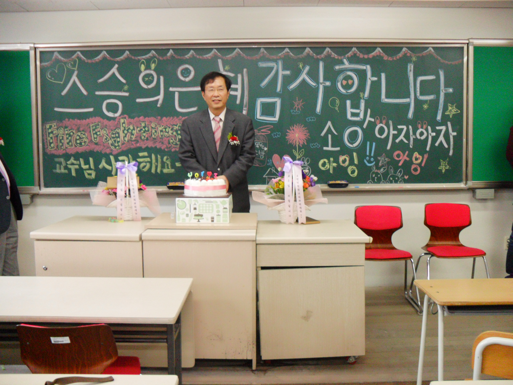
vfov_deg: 40.7
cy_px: 192
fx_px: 519
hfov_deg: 52.6
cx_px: 256
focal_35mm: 35
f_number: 3
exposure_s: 1/45
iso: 200
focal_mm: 6.3
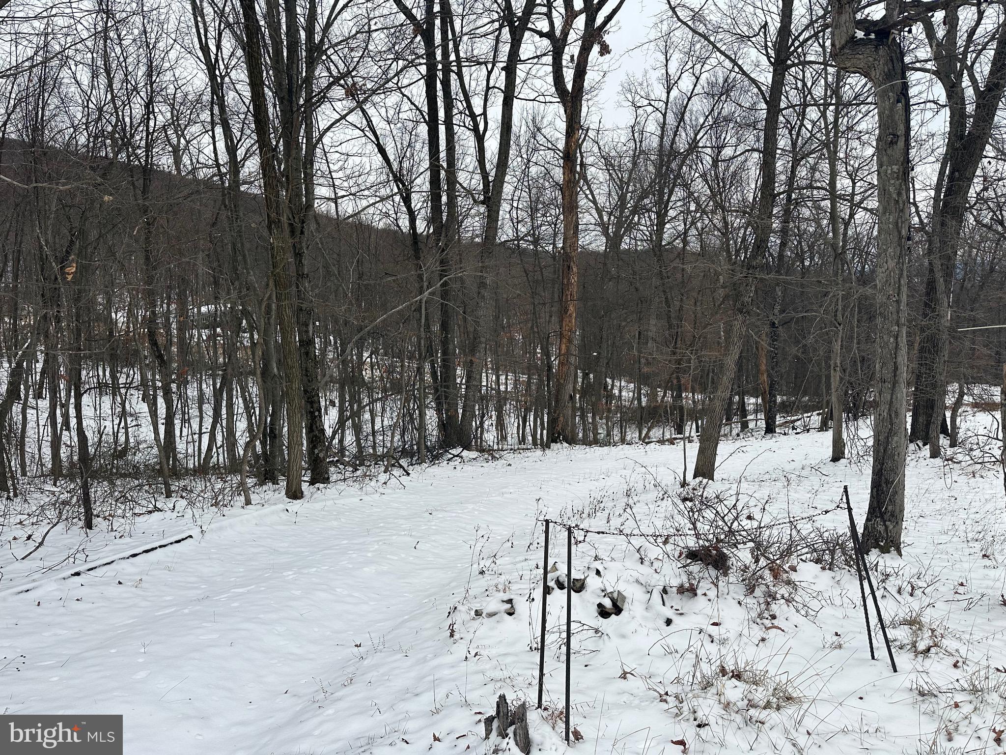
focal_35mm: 24
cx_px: 503
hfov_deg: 71.6
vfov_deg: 56.8
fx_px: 697
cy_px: 378
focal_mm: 6.86
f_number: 1.78
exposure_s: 1/437
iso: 80
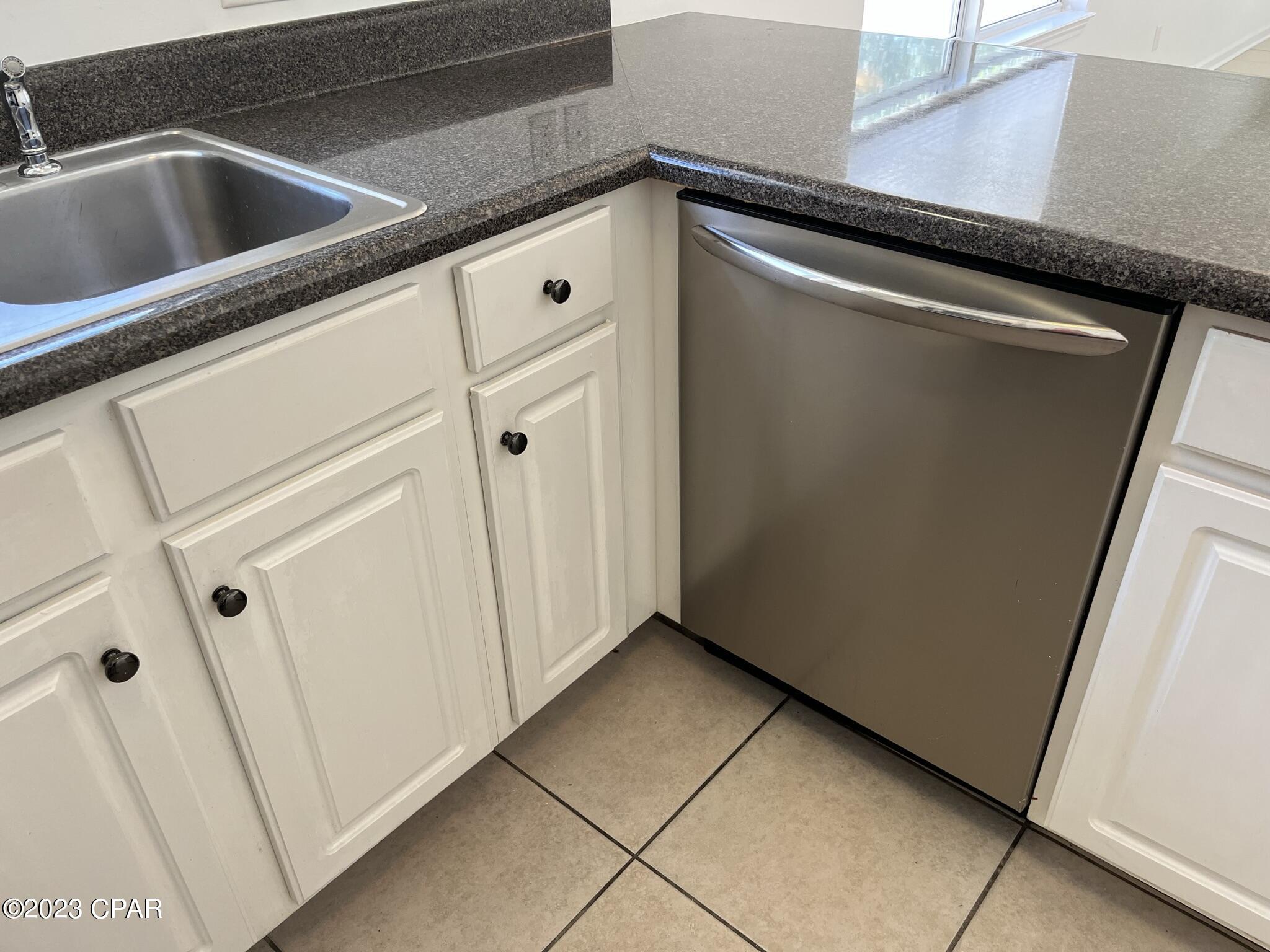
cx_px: 635
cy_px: 476
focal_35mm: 26
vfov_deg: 53.1
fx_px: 954
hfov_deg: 67.3
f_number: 1.6
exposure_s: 1/120
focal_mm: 5.1
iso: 125
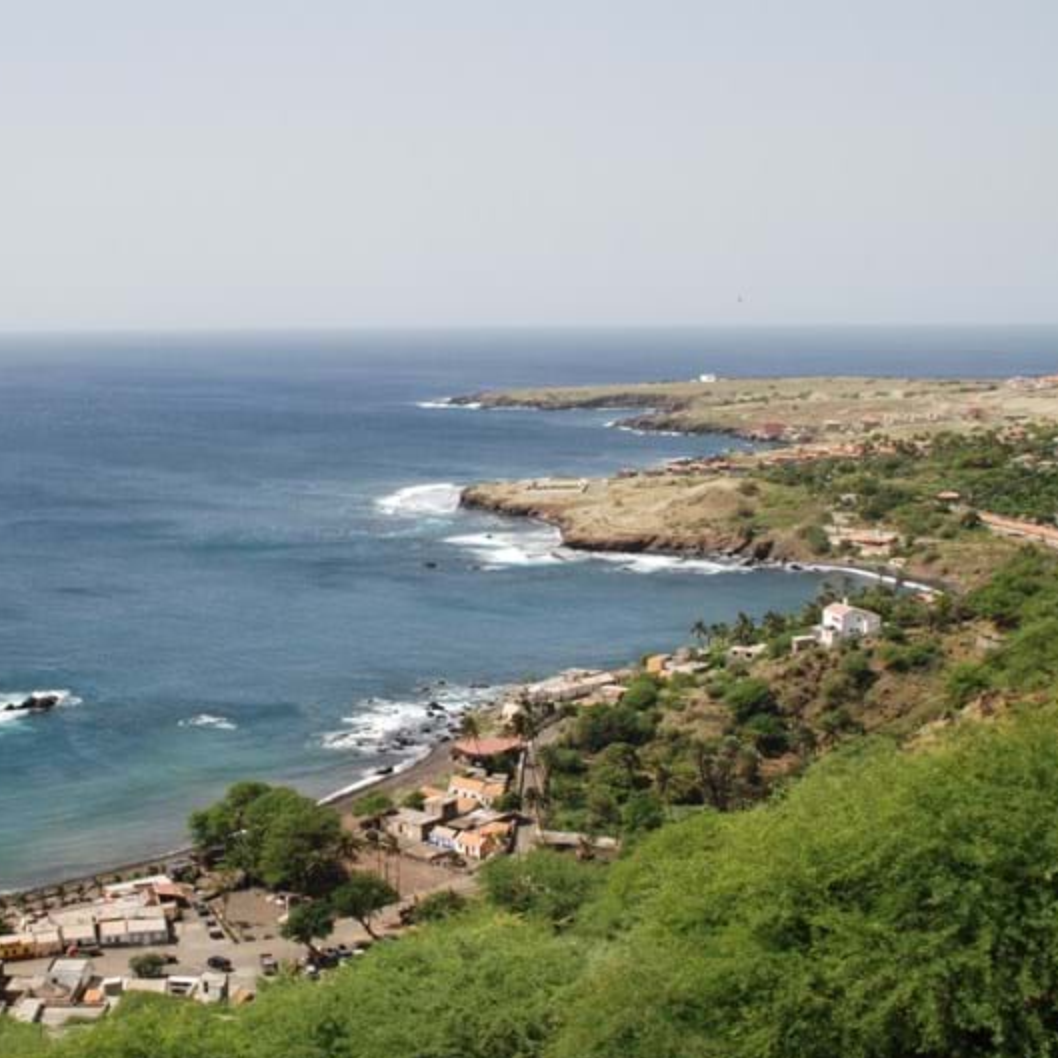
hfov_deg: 34.8
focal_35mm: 49
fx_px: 1682
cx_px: 423
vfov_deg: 34.9
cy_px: 538
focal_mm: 25
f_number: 11
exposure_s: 1/500
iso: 400
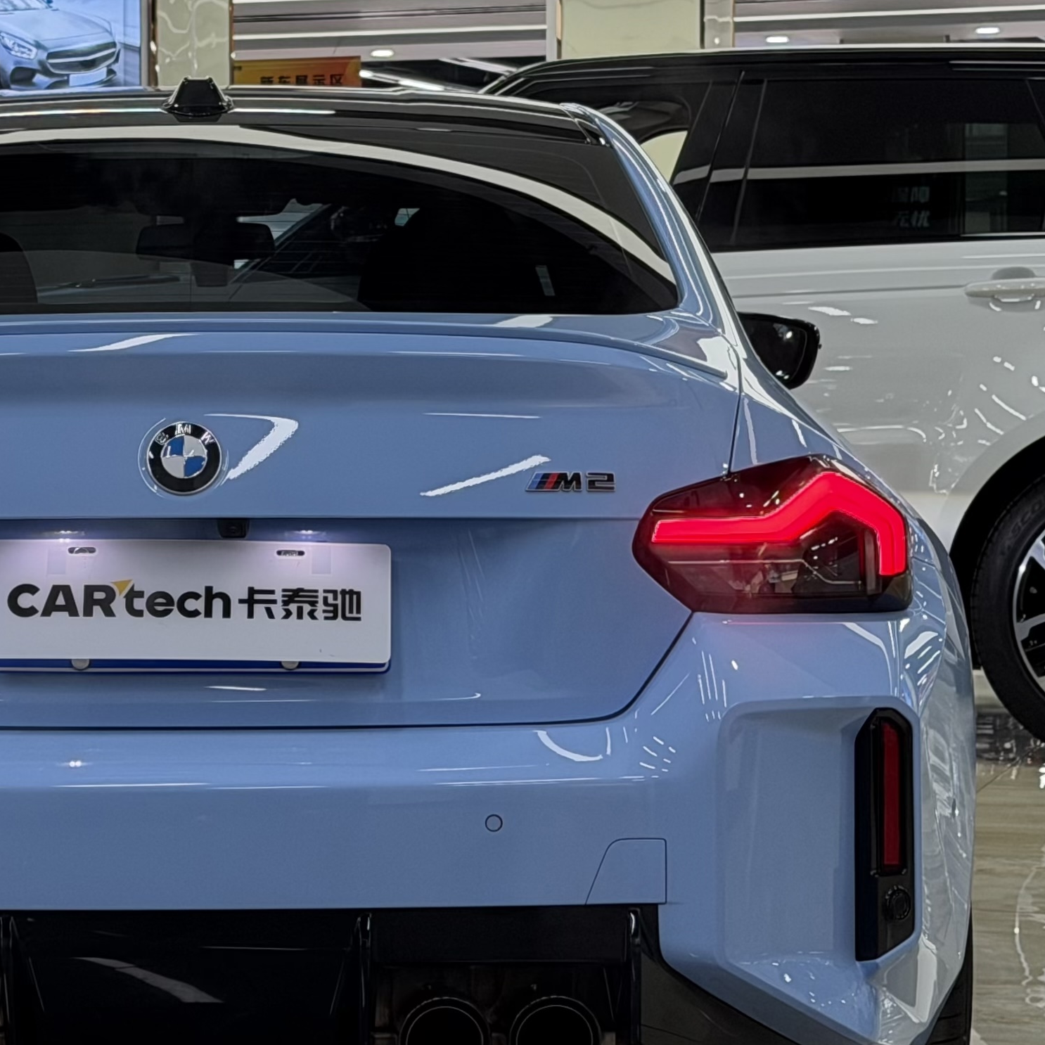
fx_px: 3245
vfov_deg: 18.3
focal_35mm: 95
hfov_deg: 18.1
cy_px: 489
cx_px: 178
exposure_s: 1/121
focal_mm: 6.76
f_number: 1.78
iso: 50
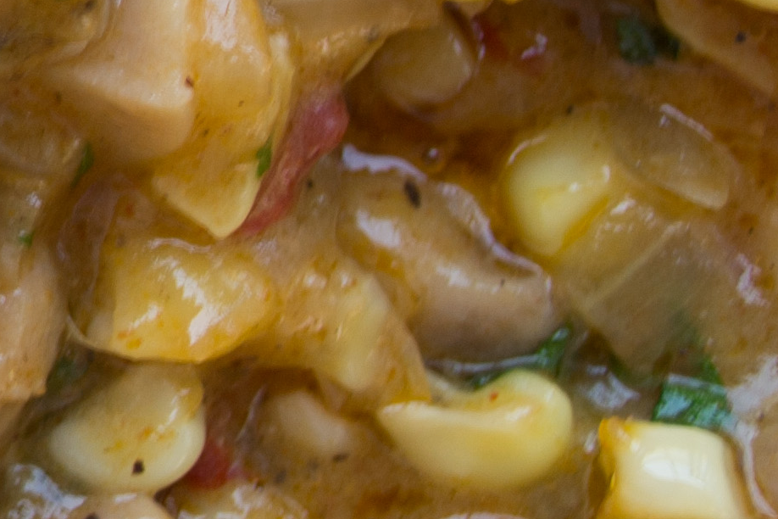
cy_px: -527
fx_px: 5694
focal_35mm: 264
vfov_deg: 5.1
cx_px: -1110
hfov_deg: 7.3
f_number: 6.3
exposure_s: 1/10
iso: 100
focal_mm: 35
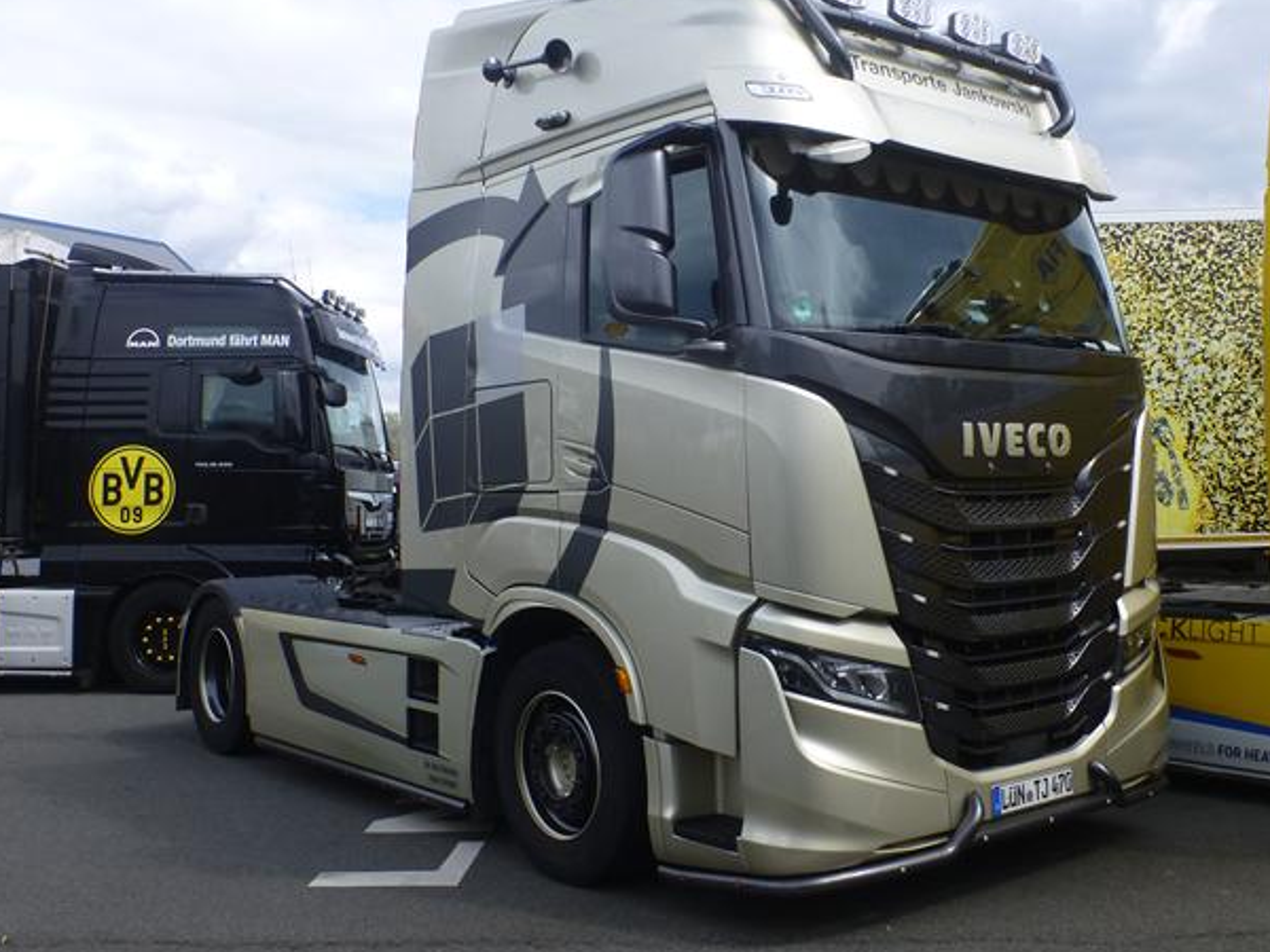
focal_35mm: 36
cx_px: 667
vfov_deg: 39.5
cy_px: 383
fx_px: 1321
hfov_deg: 51.3
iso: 100
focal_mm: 4.8
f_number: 4
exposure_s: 1/800
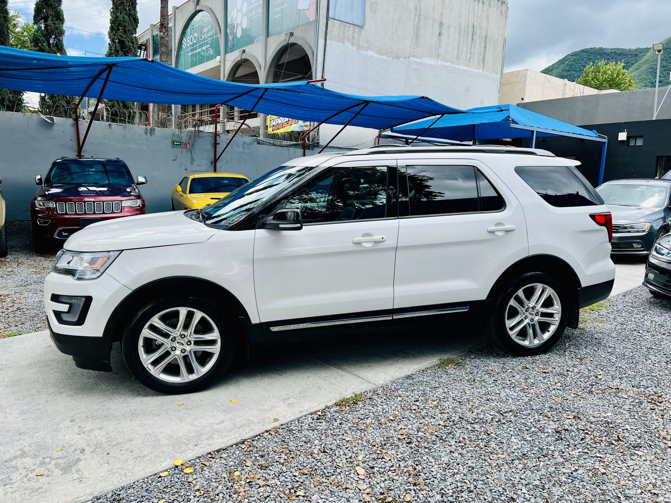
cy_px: 252
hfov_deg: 67.3
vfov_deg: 53.1
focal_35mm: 26
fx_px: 504
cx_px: 336
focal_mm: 5.7
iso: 50
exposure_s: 1/1669
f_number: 1.5
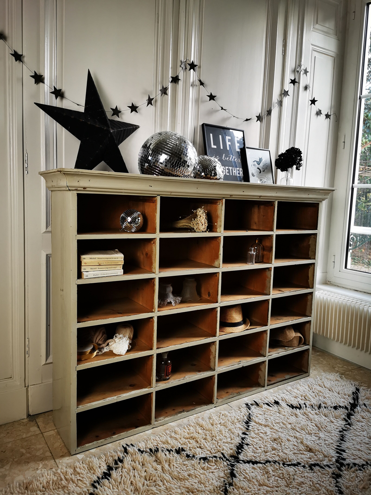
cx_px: 186
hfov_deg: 51.4
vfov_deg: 65.3
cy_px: 248
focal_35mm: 27
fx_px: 386
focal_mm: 5.56
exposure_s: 1/100
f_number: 1.6
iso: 125
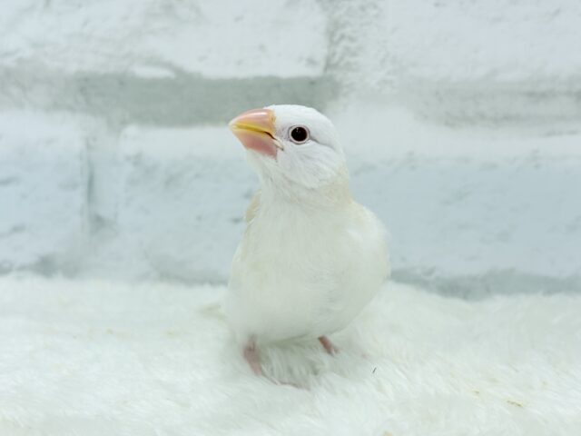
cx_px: 290
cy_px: 218
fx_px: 873
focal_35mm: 52
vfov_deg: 28.0
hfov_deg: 36.8
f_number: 1.6
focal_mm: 5.96
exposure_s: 1/50
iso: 32
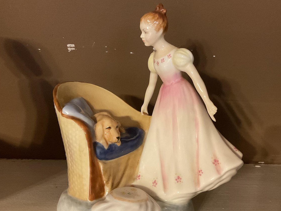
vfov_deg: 36.8
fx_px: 317
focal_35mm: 39
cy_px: 120
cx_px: 154
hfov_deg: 47.8
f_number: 1.8
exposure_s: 1/30
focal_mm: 3
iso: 400
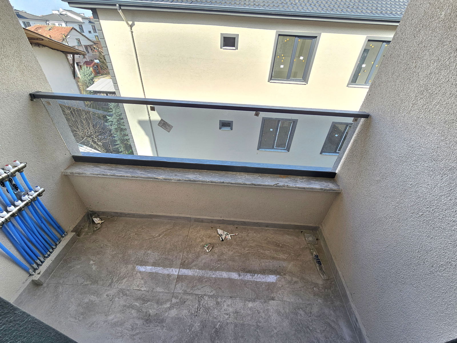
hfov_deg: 106.2
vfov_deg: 89.9
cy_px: 172
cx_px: 228
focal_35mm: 13
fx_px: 172
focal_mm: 2.2
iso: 50
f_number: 2.2
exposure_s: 1/357
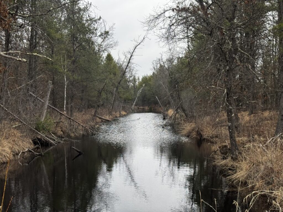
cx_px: 142
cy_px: 106
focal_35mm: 48
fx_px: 392
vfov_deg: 30.3
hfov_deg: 39.7
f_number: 1.78
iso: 64
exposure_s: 1/1114
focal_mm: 6.76
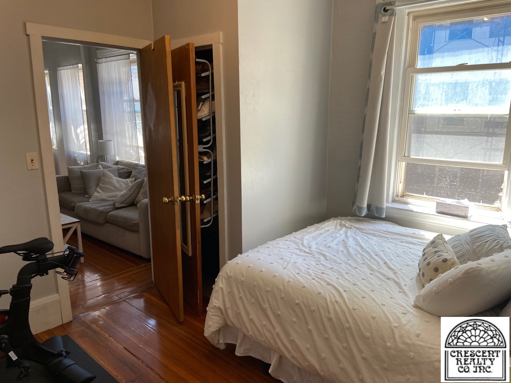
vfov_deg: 53.1
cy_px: 192
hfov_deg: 67.3
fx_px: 384
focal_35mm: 26
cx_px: 256
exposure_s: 1/120
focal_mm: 4.25
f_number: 1.8
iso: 100
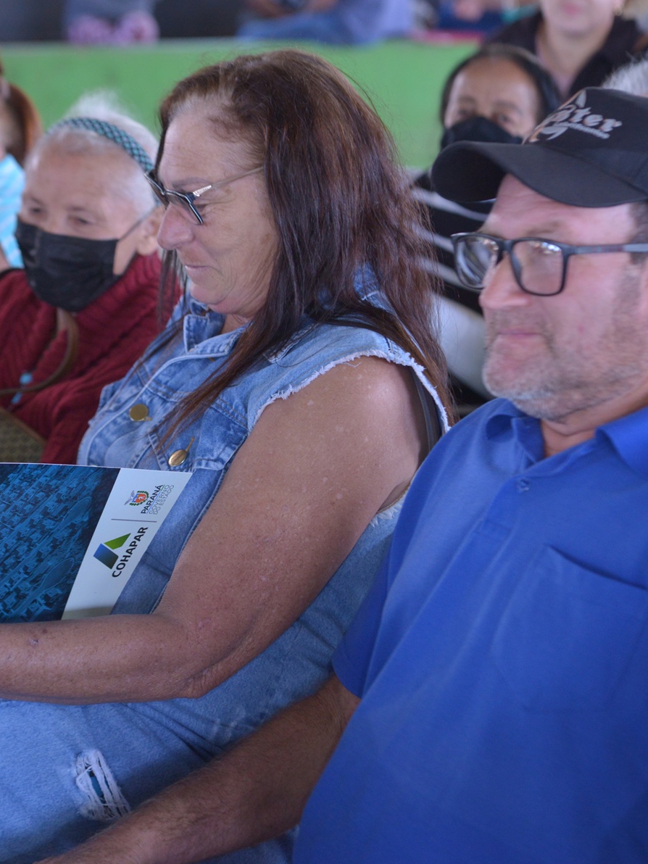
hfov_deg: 14.5
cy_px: 436
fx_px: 2546
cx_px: 209
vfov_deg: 19.3
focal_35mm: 102
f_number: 4.5
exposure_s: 1/160
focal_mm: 70
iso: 1600
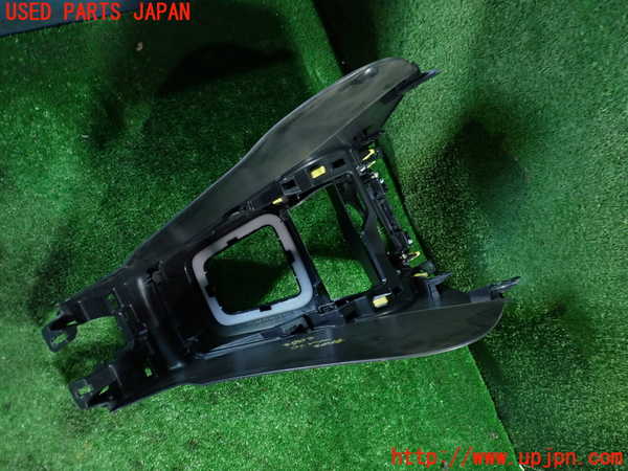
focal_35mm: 30
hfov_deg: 60.0
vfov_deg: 46.8
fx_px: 544
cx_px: 314
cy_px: 236
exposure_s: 1/30
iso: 320
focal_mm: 5.4
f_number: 2.3
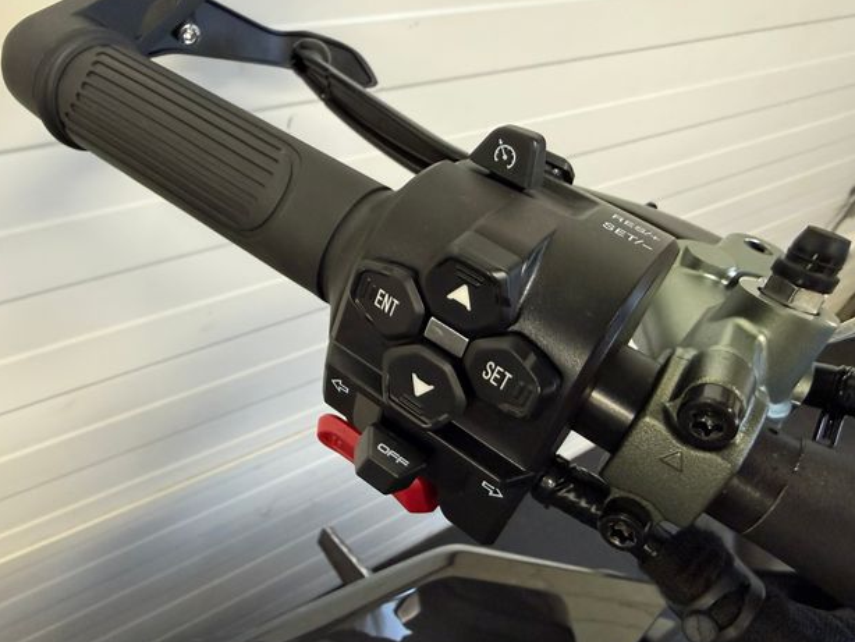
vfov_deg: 54.9
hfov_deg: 69.4
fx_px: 618
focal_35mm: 25
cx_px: 432
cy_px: 320
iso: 320
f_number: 2.2
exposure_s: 1/50
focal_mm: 2.22
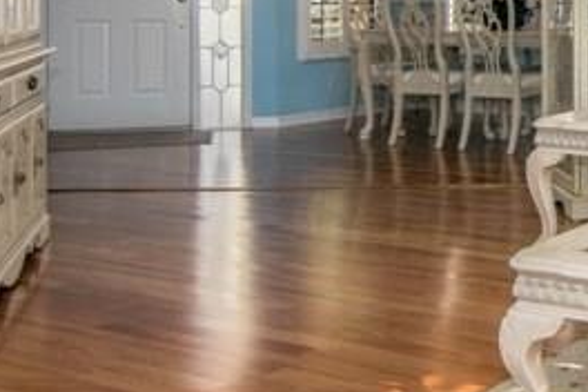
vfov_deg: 20.6
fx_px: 1044
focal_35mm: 64
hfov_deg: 28.3
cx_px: 664
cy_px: 6
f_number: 10
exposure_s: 1/200
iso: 640
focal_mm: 11
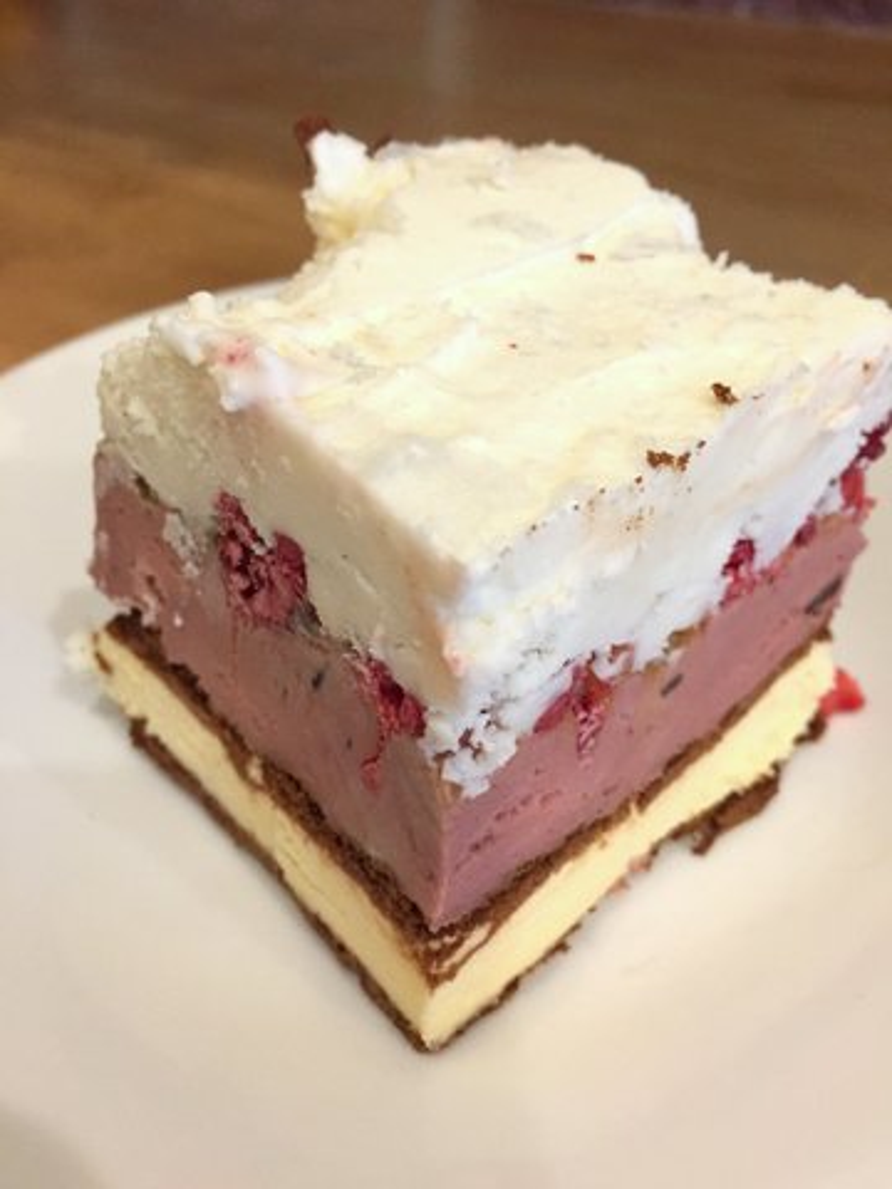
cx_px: 446
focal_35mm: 29
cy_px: 594
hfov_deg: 48.2
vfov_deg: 61.7
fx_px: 996
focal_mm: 4.15
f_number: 2.2
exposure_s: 1/30
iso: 160
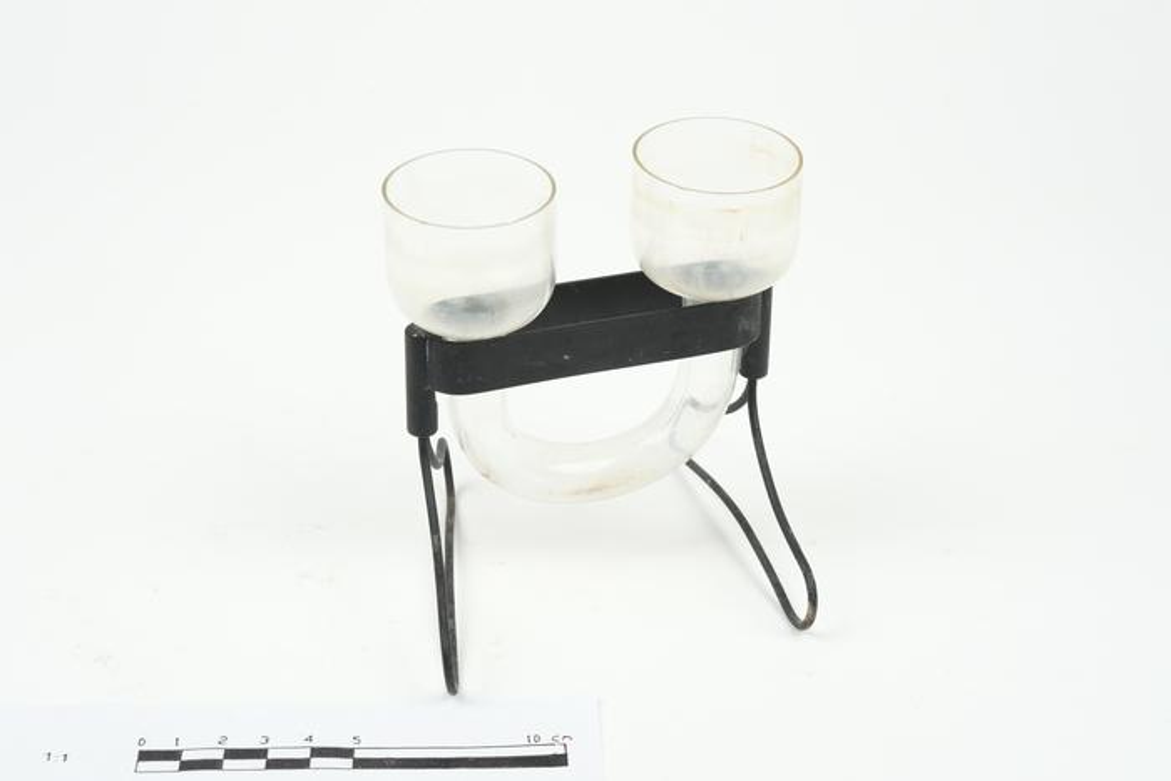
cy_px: 390
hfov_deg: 35.6
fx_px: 1822
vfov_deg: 24.2
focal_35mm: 56
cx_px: 586
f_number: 11
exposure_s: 1/10
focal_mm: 37.6
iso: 160
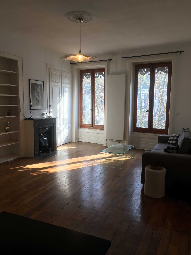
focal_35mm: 29
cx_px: 96
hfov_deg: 48.2
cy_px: 128
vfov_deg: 61.7
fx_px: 213
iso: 25
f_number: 2.2
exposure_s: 1/122
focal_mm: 4.15
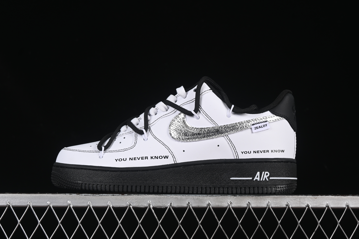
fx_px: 748
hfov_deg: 27.0
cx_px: 180
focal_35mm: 75
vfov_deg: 18.2
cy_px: 120
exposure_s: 1/60
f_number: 8
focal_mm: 50
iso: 160
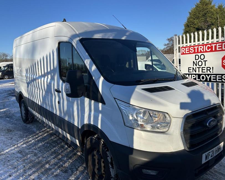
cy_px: 89
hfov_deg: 62.2
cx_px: 115
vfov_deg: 51.5
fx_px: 187
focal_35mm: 28
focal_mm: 5.7
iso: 50
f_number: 1.5
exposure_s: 1/3460
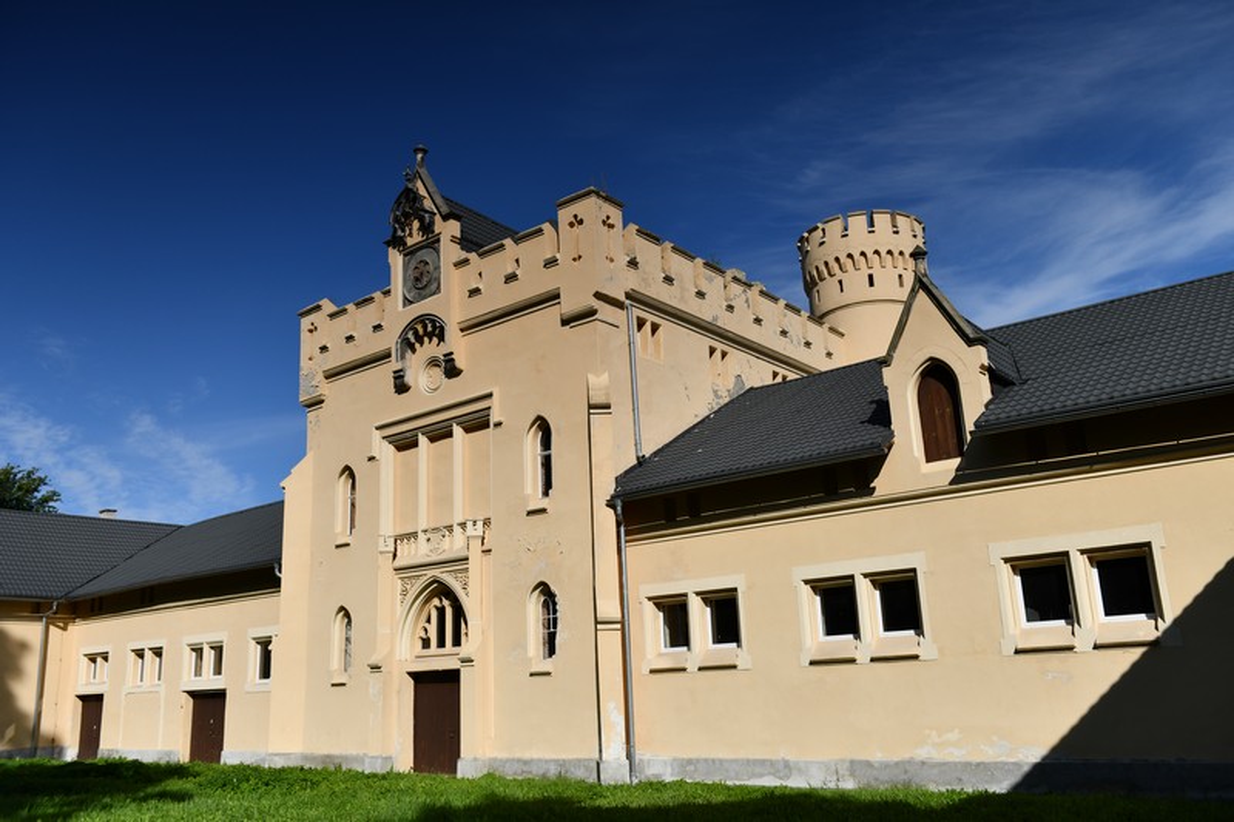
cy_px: 411
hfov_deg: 60.3
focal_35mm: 31
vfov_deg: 42.3
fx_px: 1062
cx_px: 617
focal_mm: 31
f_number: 5
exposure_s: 1/3200
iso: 160
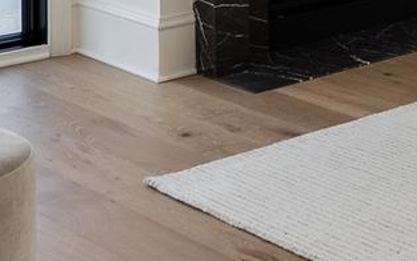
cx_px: 532
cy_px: -305
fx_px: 1364
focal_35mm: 120
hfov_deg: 16.5
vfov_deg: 9.9
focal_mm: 18
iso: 200
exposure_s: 1/60
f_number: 9
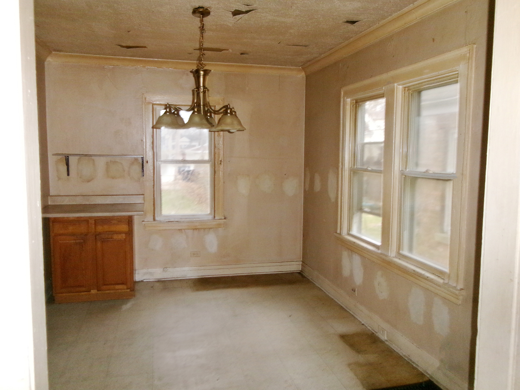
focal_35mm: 28
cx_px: 260
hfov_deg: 63.4
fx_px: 421
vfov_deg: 49.7
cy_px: 195
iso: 400
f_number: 3.9
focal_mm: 5.1
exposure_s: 1/34
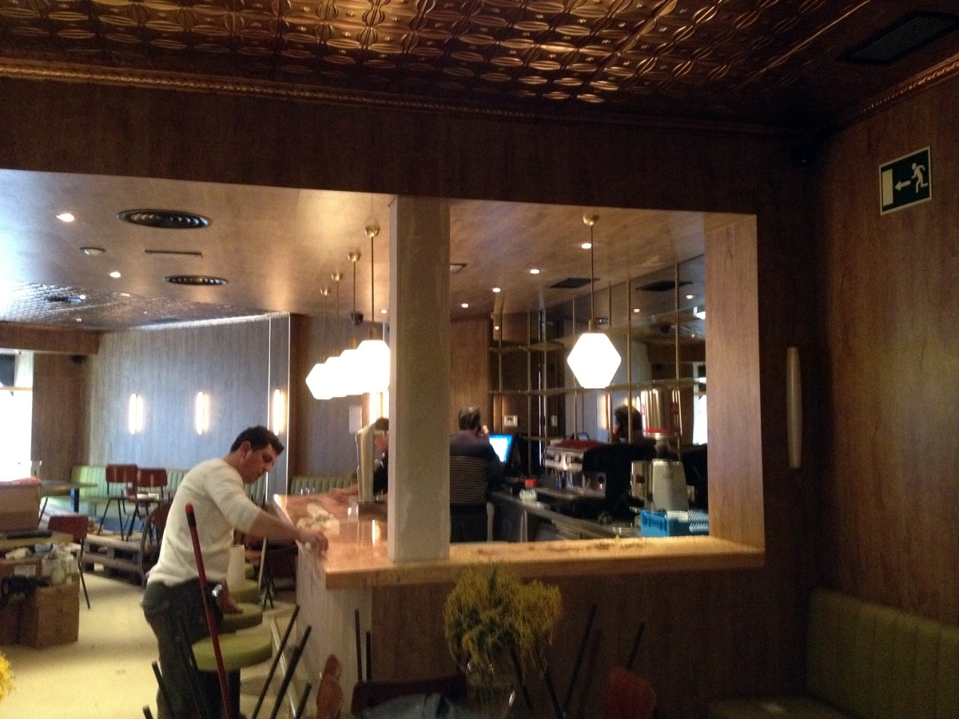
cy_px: 360
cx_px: 480
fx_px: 970
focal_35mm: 35
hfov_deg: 52.6
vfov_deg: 40.7
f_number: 2.4
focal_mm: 4.28
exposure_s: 1/17
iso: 640
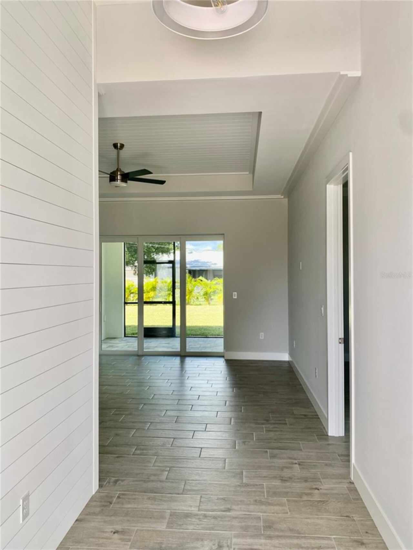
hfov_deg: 53.1
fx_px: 414
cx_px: 206
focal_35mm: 26
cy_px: 275
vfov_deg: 67.3
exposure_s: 1/132
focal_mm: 4.25
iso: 32
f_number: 1.8
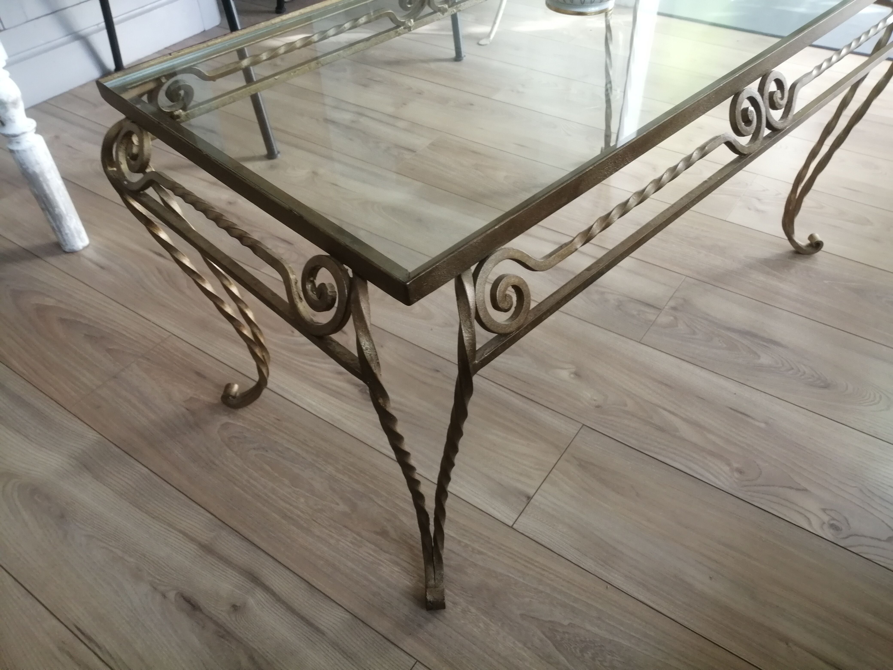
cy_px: 335
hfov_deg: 67.3
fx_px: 671
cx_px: 446
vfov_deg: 53.1
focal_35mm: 26
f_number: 1.8
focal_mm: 3.62
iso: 100
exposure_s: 1/33.3
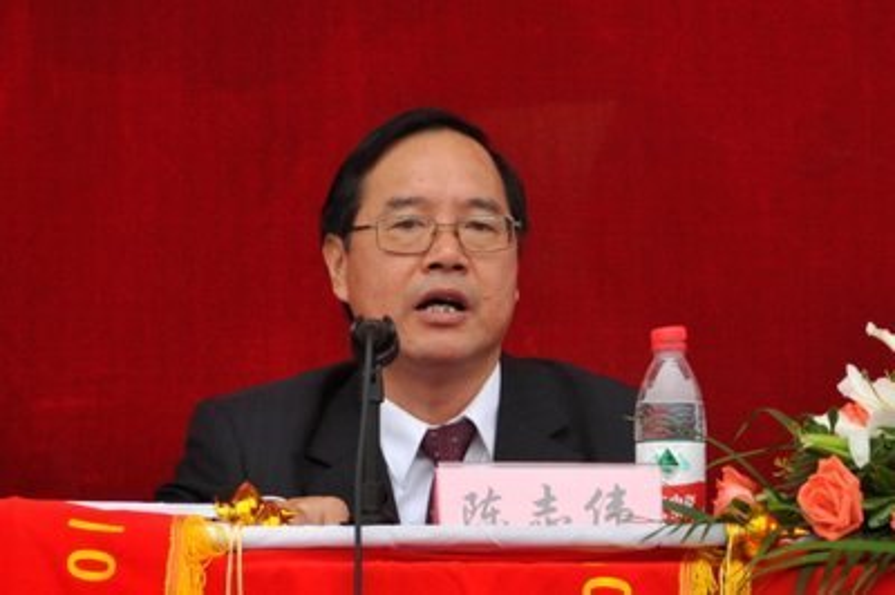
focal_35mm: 300
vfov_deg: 4.6
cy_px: 298
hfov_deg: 6.9
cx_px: 448
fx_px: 7452
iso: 500
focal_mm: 200
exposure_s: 1/200
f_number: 7.1
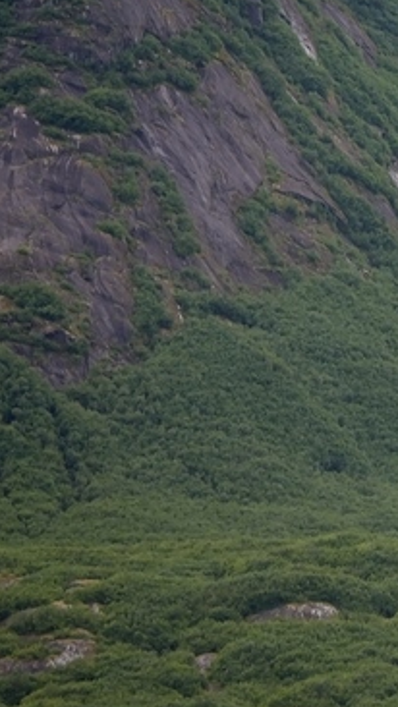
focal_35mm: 227
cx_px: 1163
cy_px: 274
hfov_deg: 5.1
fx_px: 4257
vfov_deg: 9.5
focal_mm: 62
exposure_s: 1/125
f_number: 5
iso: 100
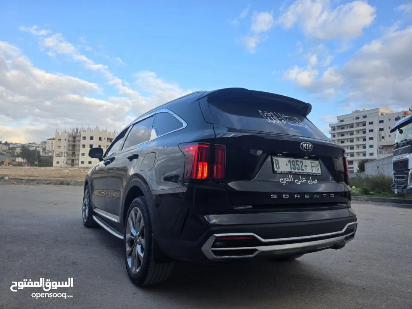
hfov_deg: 73.9
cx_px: 206
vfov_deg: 58.9
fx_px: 274
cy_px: 154
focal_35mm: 23
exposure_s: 1/1414
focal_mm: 6.3
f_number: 1.7
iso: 80
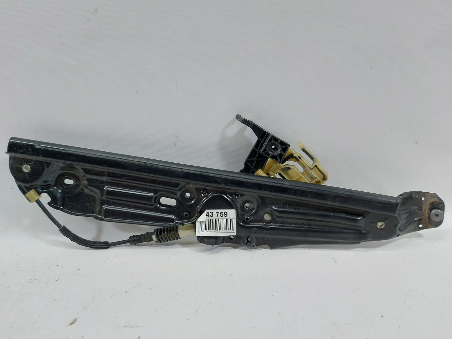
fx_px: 313
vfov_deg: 56.8
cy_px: 170
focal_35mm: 24
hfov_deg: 71.6
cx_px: 226
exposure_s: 1/50
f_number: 1.8
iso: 80
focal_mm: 5.23
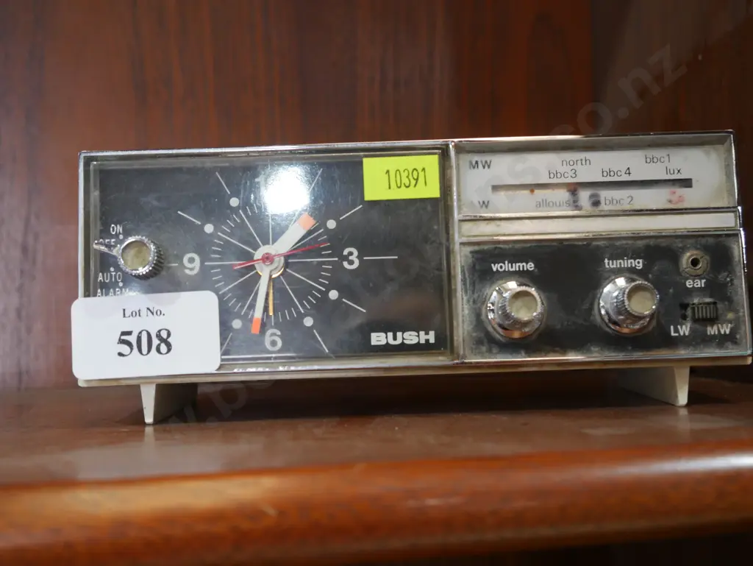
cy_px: 283
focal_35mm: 46
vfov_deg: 31.5
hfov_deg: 41.2
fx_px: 1001
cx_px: 376
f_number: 5.1
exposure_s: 1/60
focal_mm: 23
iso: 1000
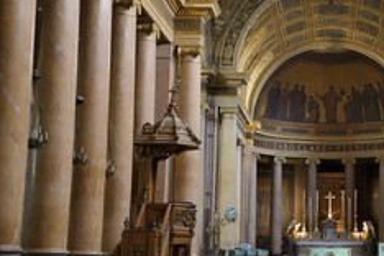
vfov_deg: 15.9
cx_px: 330
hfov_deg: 23.2
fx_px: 917
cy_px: 87
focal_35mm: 86
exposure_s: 1/25
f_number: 2.8
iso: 1600
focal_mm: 48
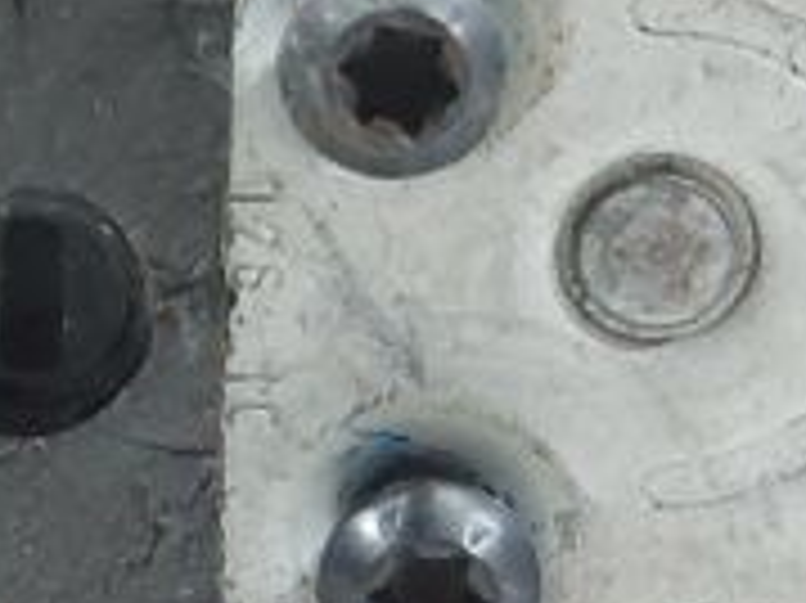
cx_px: -106
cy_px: 126
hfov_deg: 10.5
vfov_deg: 8.0
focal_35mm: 186
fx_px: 4328
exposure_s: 1/50
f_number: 1.8
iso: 160
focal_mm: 5.23
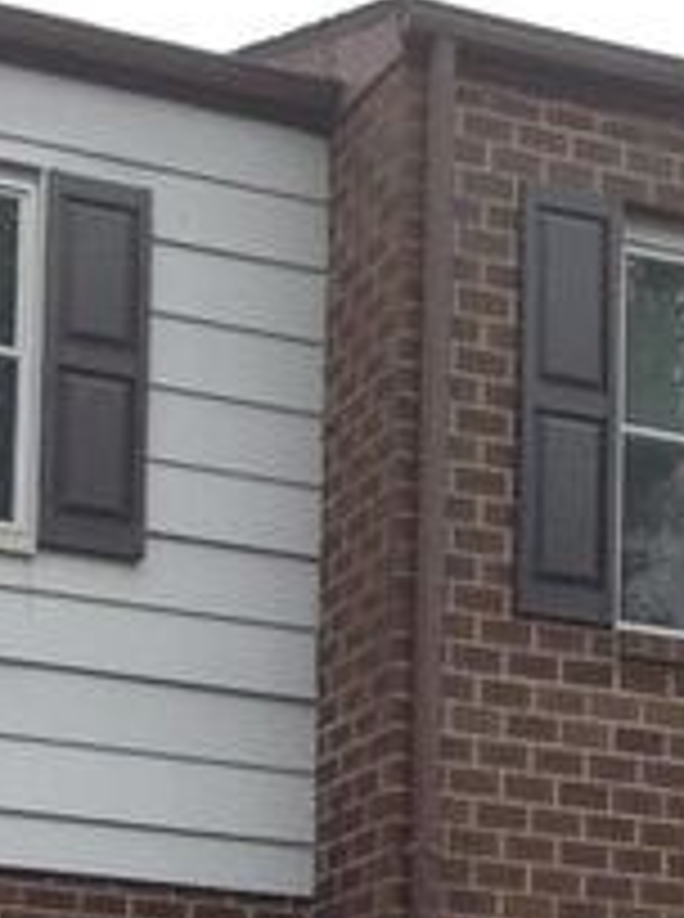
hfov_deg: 12.8
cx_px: 284
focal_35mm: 115
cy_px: 1051
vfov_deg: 16.6
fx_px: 3043
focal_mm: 4.28
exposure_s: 1/378
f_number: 2.4
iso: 50
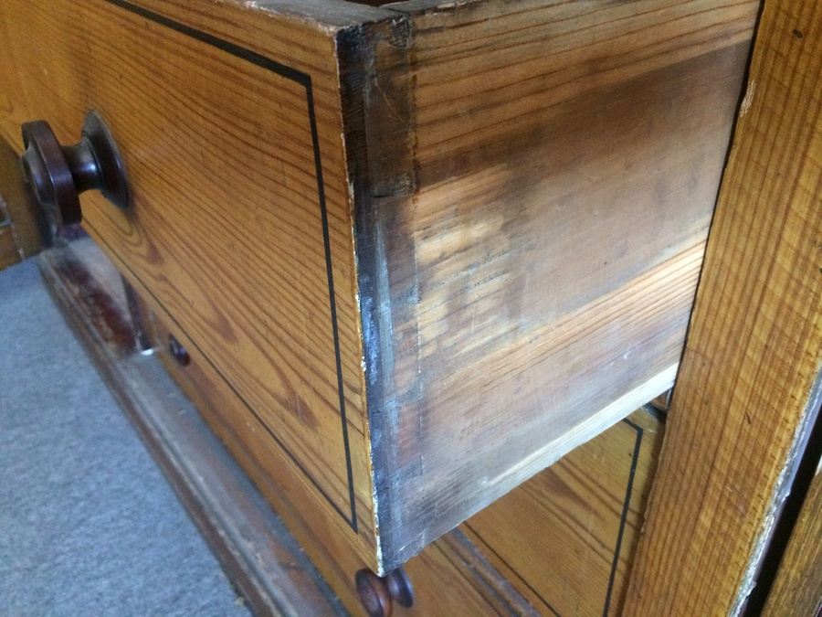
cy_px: 308
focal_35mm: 30
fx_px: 712
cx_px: 411
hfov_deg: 60.0
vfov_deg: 46.8
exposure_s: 1/20
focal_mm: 4.12
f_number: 2.2
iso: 320
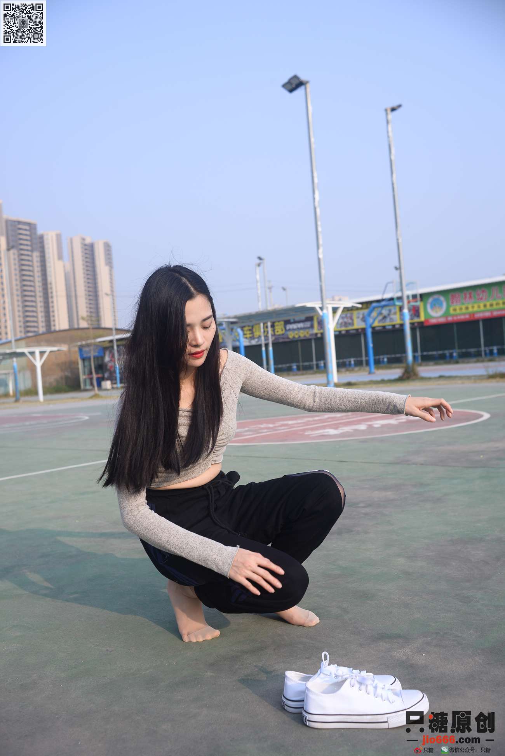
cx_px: 252
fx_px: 736
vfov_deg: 54.4
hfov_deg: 37.9
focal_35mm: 35
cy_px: 378
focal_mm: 35
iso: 100
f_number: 5.6
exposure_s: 1/400
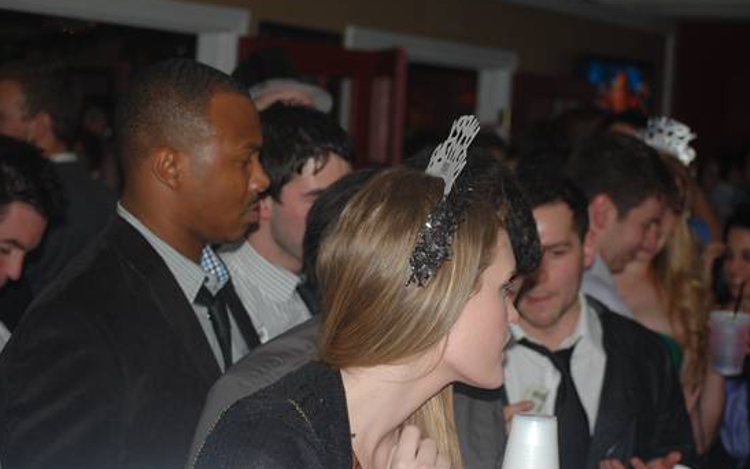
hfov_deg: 24.5
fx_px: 1728
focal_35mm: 85
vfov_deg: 15.5
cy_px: 233
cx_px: 374
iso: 400
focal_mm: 55
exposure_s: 1/60
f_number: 4
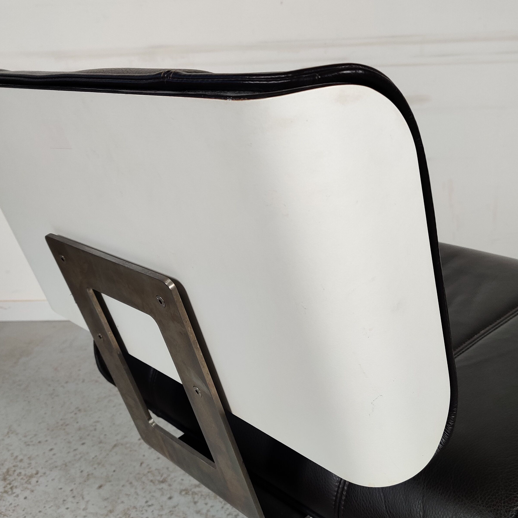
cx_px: 273
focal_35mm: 40
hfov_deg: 41.8
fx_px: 677
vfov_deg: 41.7
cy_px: 300
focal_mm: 4.75
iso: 200
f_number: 1.65
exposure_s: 1/100
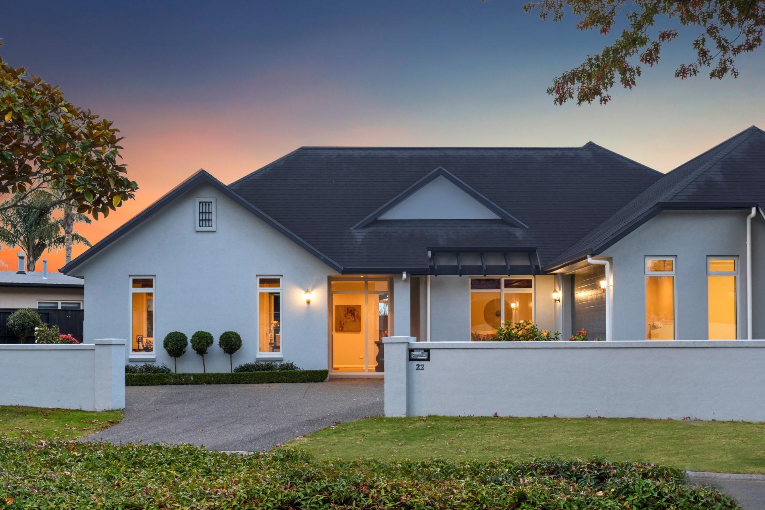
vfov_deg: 26.0
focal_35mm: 52
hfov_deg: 38.2
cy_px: 255
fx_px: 1105
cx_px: 382
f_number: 7.1
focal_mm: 35
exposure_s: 1/6
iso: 320
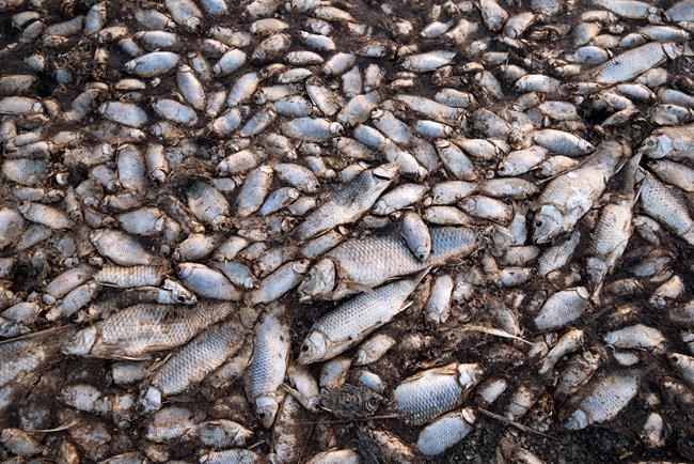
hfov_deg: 69.4
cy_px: 232
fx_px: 501
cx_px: 347
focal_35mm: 26
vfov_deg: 49.6
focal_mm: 26
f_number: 5
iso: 250
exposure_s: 1/160
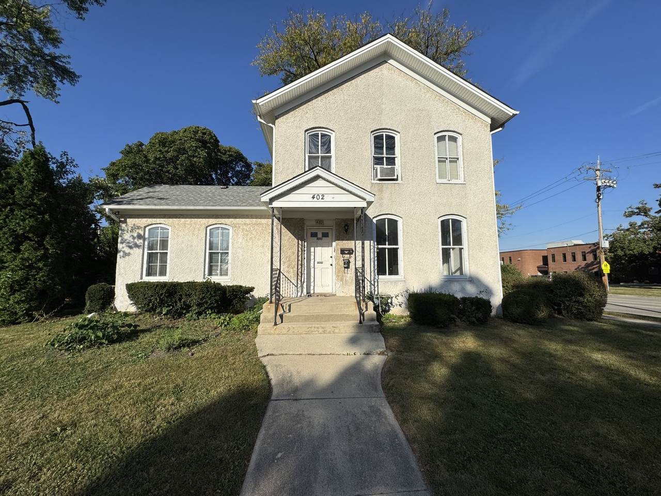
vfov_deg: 85.7
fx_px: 267
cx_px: 330
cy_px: 248
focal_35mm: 14
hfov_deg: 102.1
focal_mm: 2.22
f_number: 2.2
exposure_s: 1/3906
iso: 40
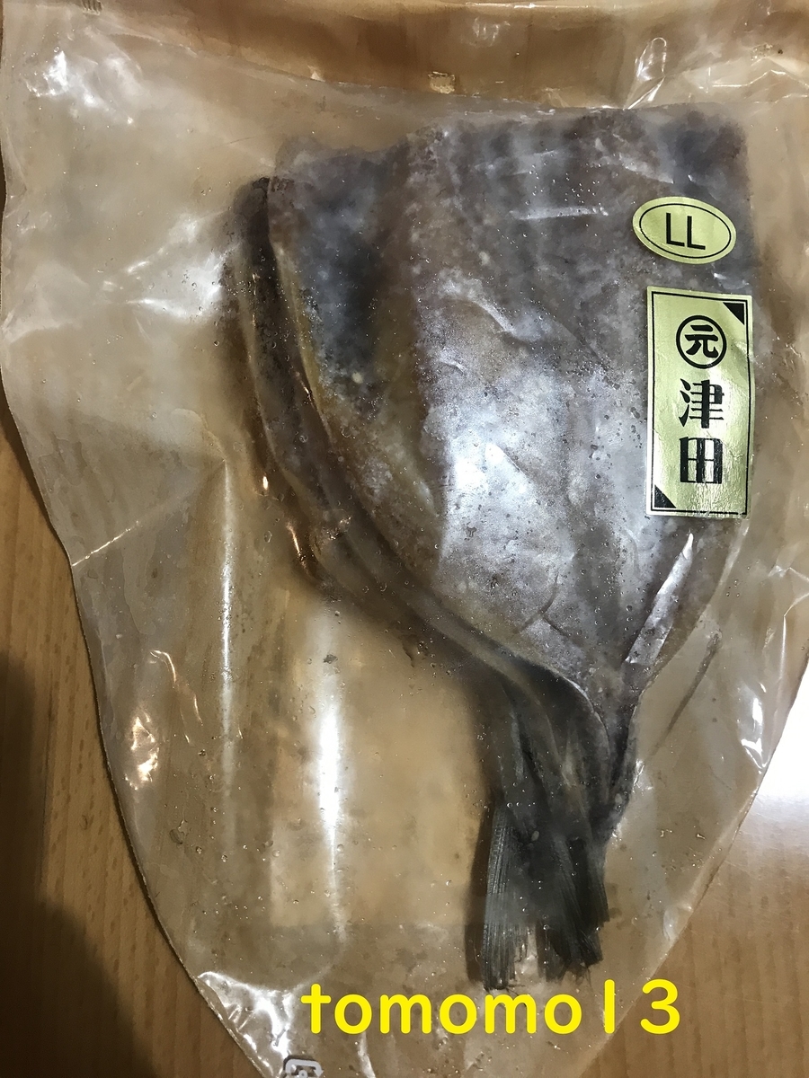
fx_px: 873
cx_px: 404
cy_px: 539
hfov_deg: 49.7
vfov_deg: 63.4
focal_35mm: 28
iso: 40
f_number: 1.8
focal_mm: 3.99
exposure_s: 1/17
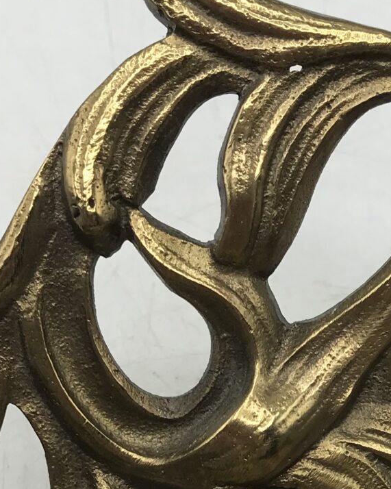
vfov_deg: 18.2
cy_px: 649
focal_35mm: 98
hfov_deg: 15.7
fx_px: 1418
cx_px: 247
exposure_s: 1/610
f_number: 1.8
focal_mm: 3.99
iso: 20
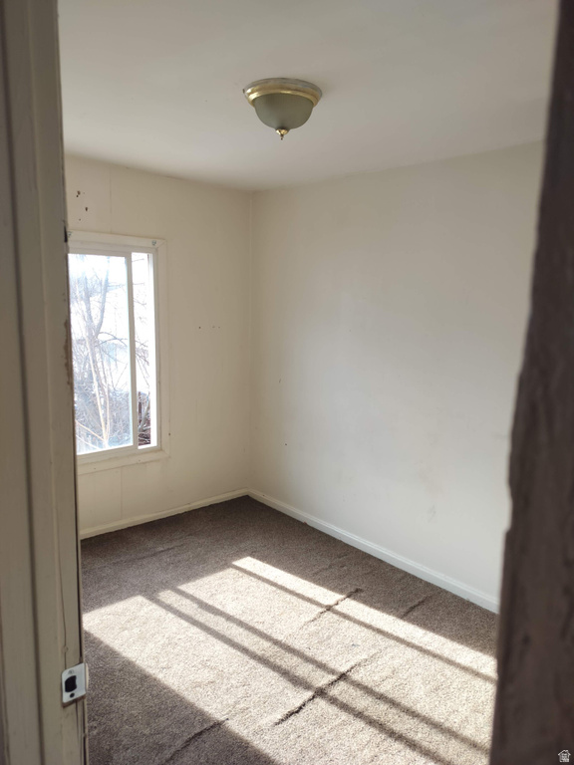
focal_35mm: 24
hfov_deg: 56.8
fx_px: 531
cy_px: 382
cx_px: 287
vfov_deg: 71.6
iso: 80
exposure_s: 1/120
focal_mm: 5.24
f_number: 1.7
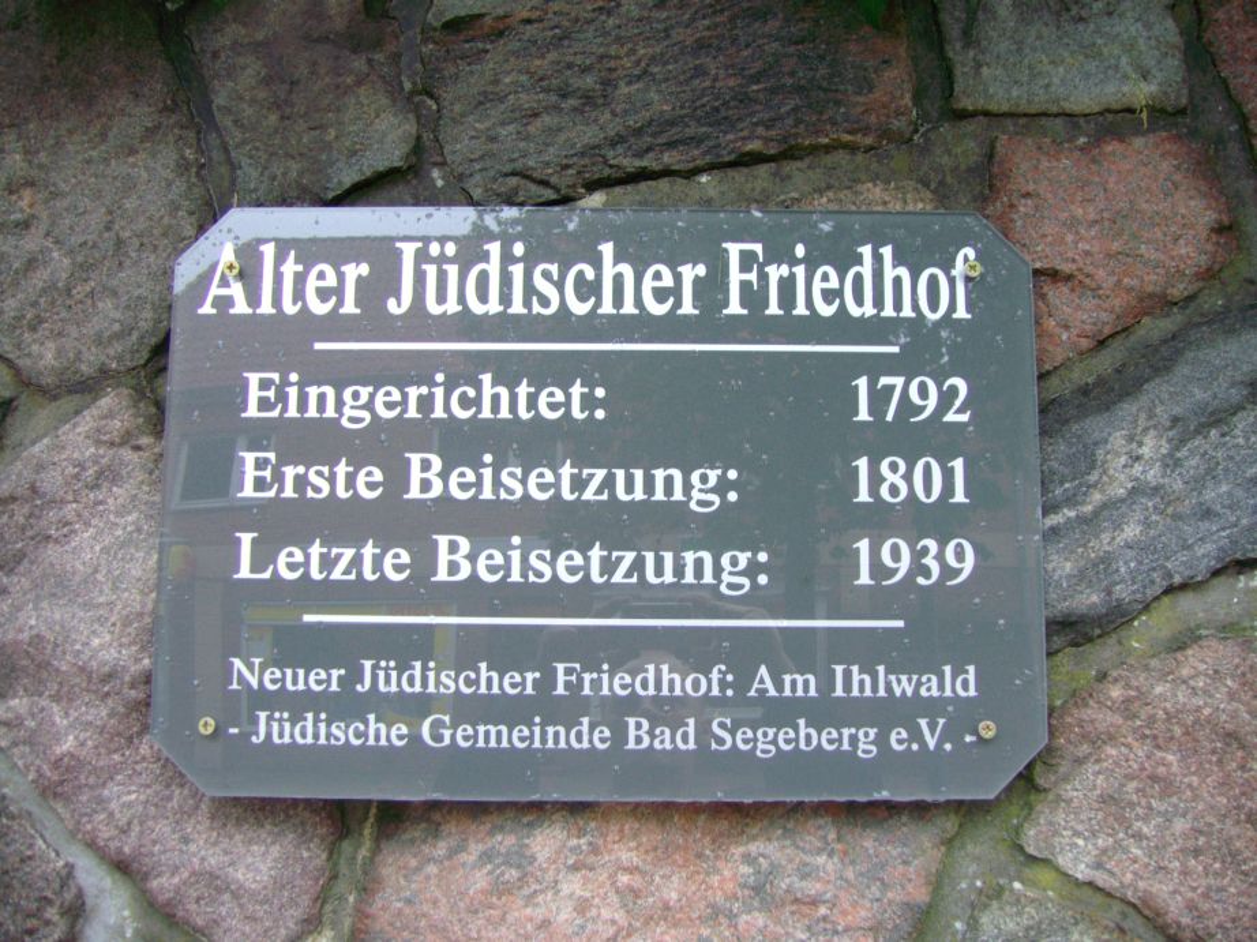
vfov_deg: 40.7
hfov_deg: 52.6
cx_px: 628
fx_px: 1271
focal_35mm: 35
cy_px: 471
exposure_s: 1/54.3
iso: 64
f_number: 2.8
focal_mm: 5.8
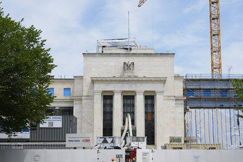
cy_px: 93
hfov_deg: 33.9
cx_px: 128
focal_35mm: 59
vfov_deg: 23.0
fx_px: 398
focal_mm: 50
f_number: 4
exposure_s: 1/3200
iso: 250
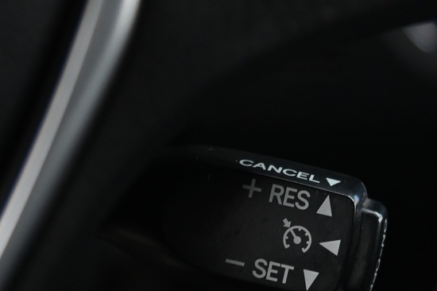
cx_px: 251
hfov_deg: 11.2
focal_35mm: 183
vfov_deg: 7.5
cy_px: 239
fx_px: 2220
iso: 2000
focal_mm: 62
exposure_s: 1/10
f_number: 4
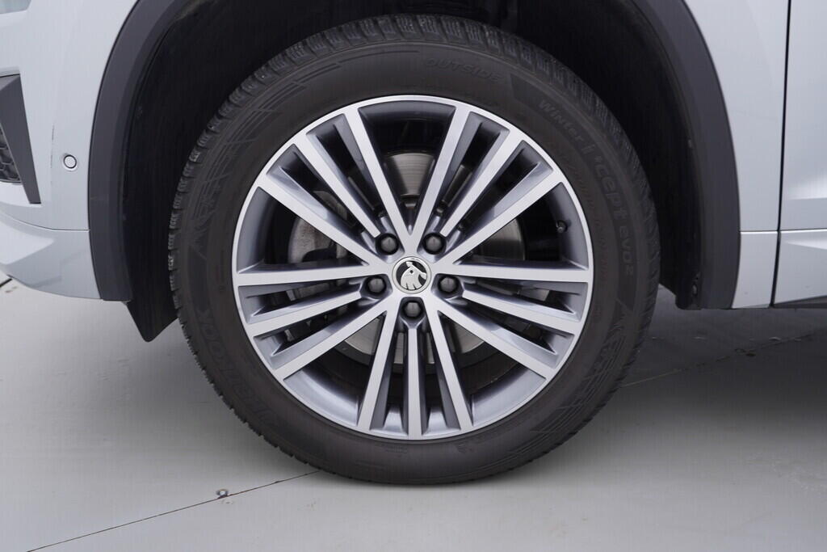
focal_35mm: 36
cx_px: 414
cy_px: 276
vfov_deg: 36.9
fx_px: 827
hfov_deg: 53.1
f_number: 3.5
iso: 125
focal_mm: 24
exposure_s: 1/60
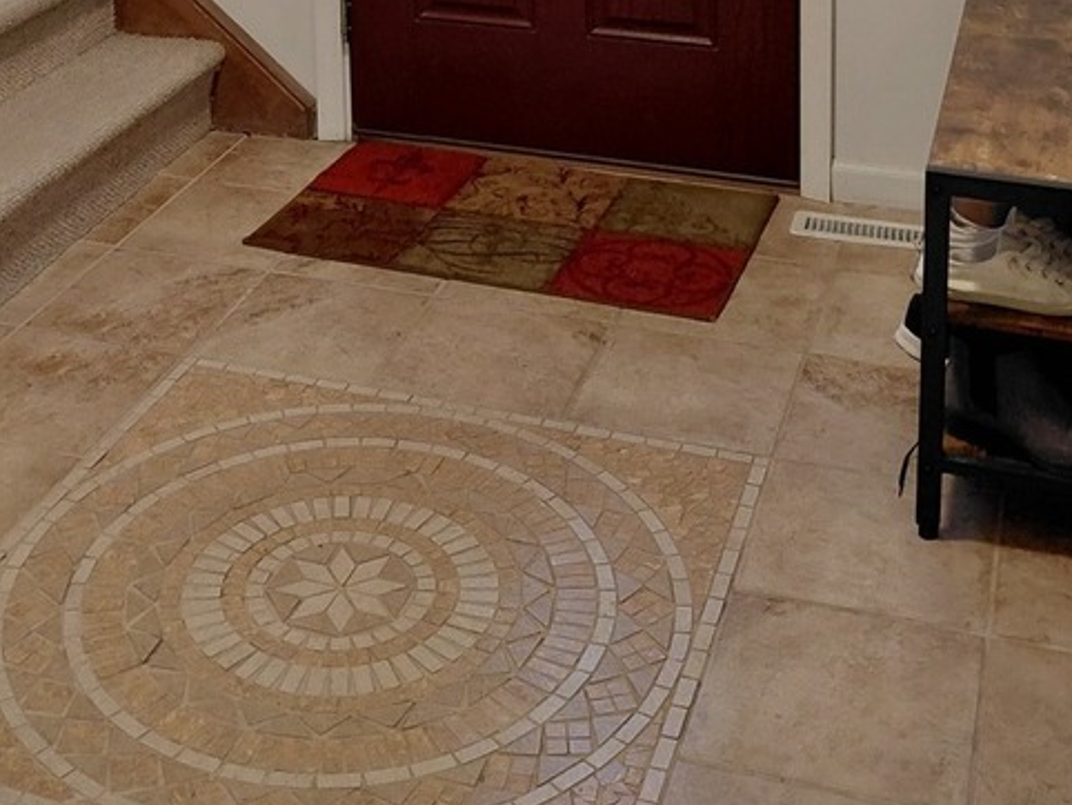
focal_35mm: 56
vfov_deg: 22.7
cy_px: -296
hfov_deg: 34.2
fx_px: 1735
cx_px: 434
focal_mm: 4.69
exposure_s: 1/60
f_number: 1.8
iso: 320
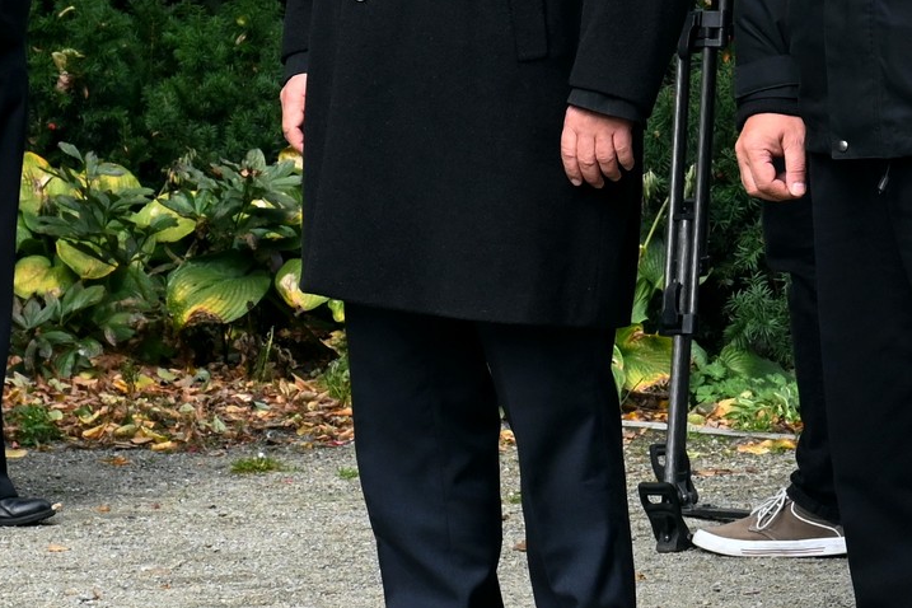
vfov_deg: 4.6
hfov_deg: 6.8
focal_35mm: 300
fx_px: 7599
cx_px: 1066
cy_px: 110
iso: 900
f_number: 9
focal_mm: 70
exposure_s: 1/160
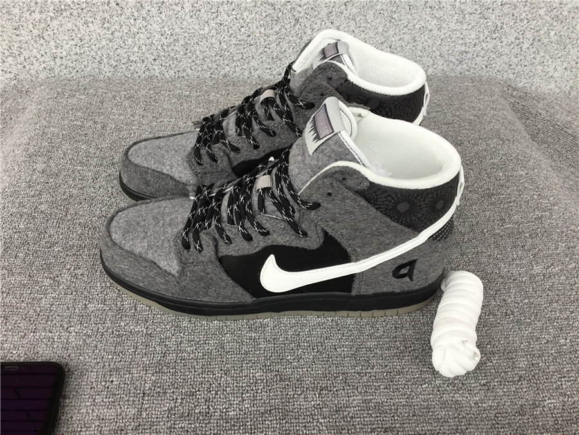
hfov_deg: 58.4
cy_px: 218
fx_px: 519
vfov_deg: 45.4
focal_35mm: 31
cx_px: 290
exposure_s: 1/100
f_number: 2.4
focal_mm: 3.3
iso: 40
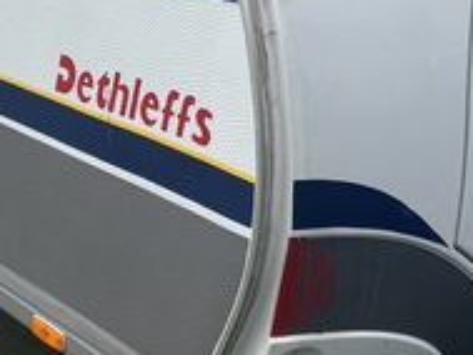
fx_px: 1203
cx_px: 200
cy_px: -142
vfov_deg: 15.7
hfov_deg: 22.2
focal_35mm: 88
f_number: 1.6
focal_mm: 5.96
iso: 50
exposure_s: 1/3021
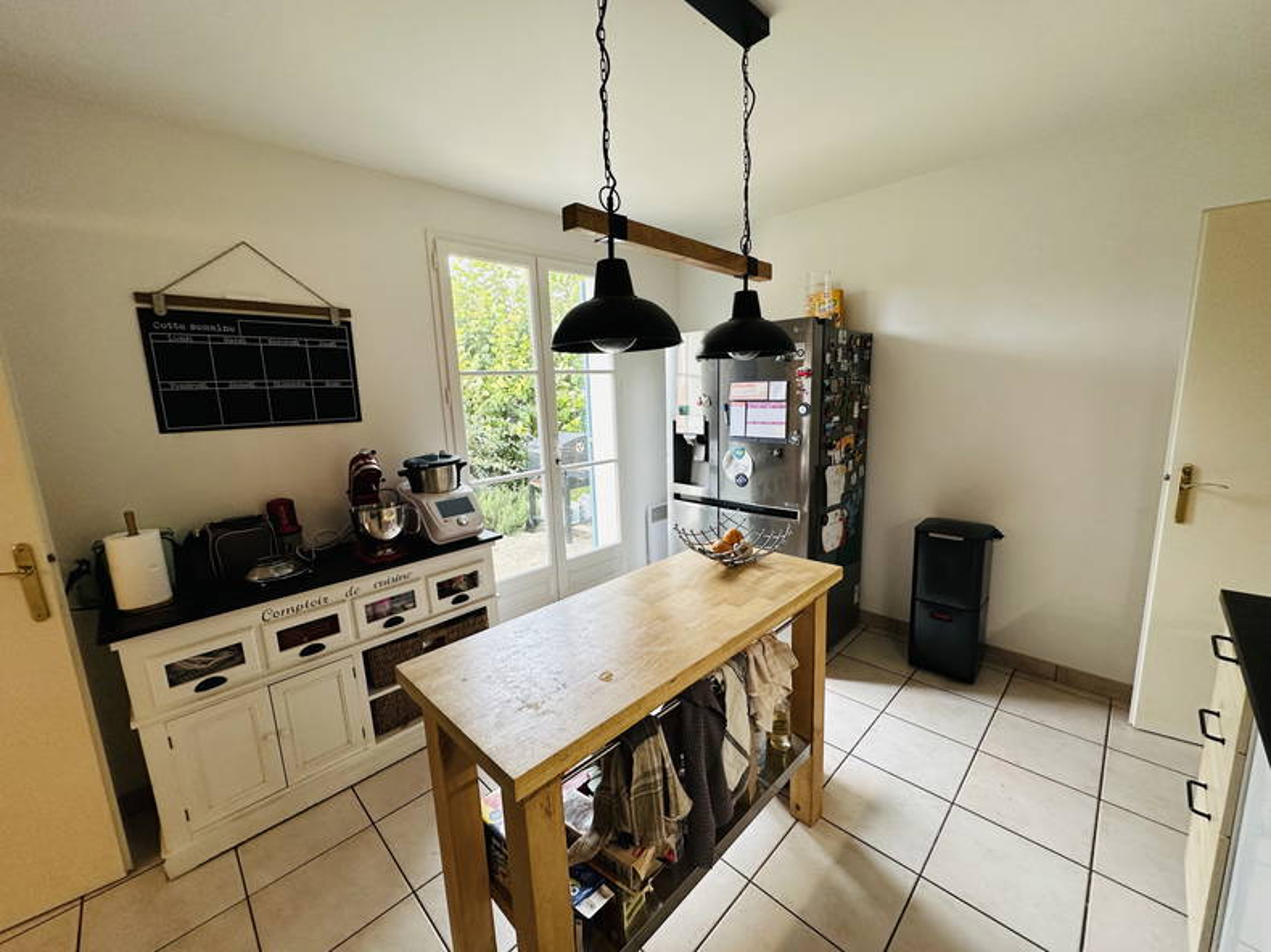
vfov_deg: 85.6
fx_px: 514
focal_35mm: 14
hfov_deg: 102.1
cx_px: 636
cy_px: 476
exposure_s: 1/100
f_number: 2.2
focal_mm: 2.22
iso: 125
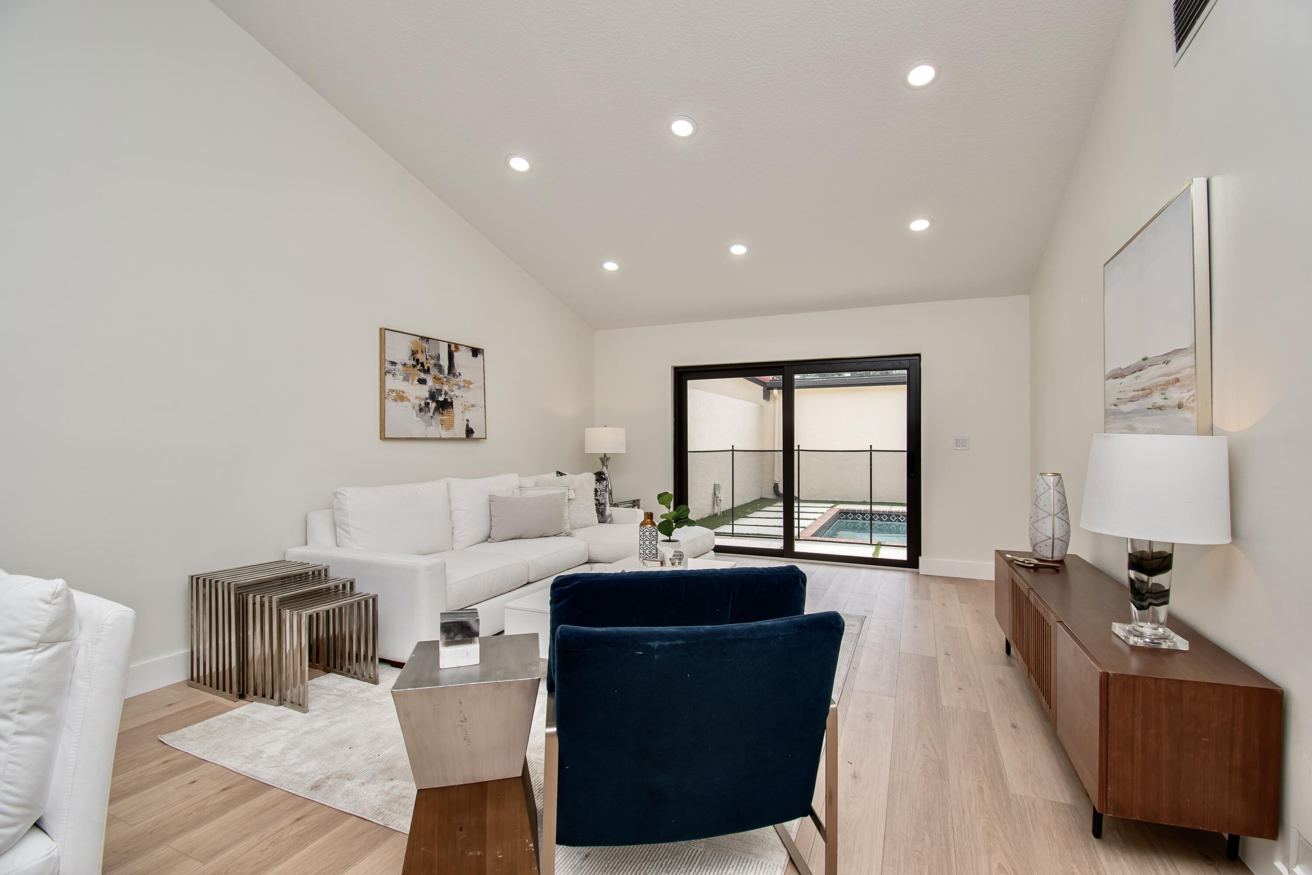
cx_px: 656
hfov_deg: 100.4
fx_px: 547
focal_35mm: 15
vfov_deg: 77.3
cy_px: 438
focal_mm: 10
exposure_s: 1/80
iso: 400
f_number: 9
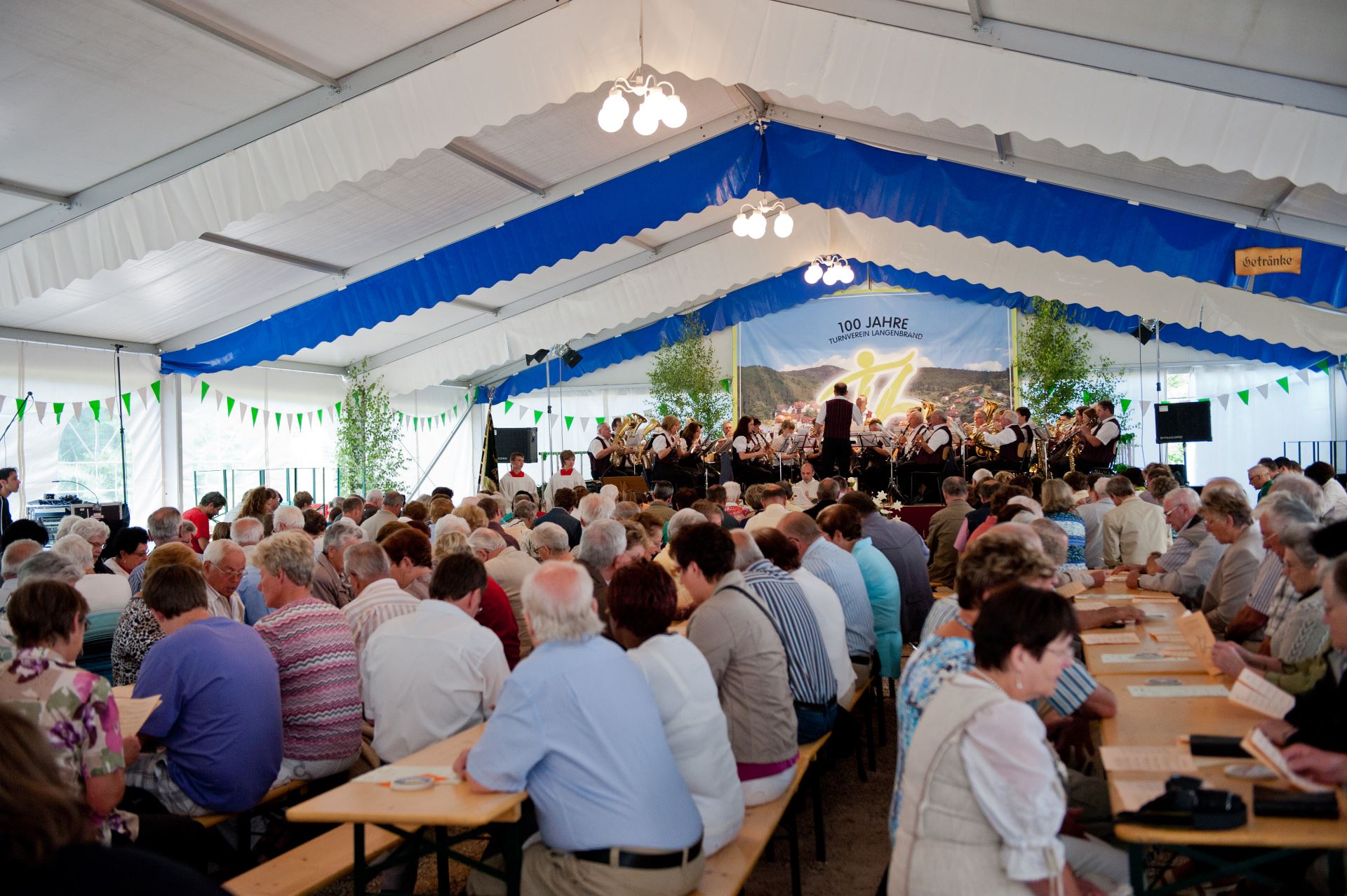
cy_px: 448
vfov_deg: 35.0
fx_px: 1421
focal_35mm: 38
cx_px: 674
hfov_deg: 50.7
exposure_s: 1/160
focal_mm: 38
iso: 1600
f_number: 3.2
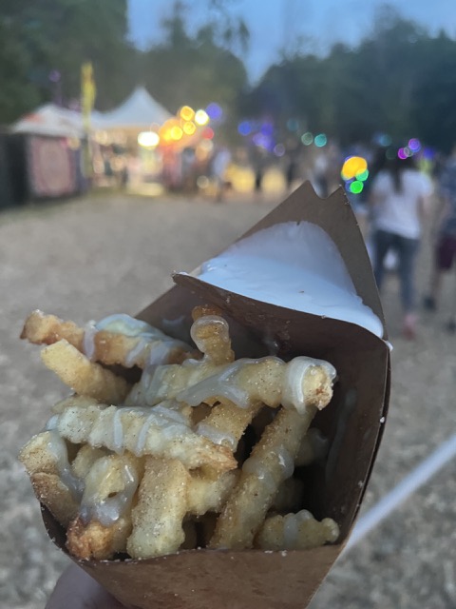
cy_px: 304
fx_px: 457
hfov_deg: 53.1
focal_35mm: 26
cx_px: 228
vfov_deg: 67.3
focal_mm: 5.7
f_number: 1.5
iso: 400
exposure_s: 1/40
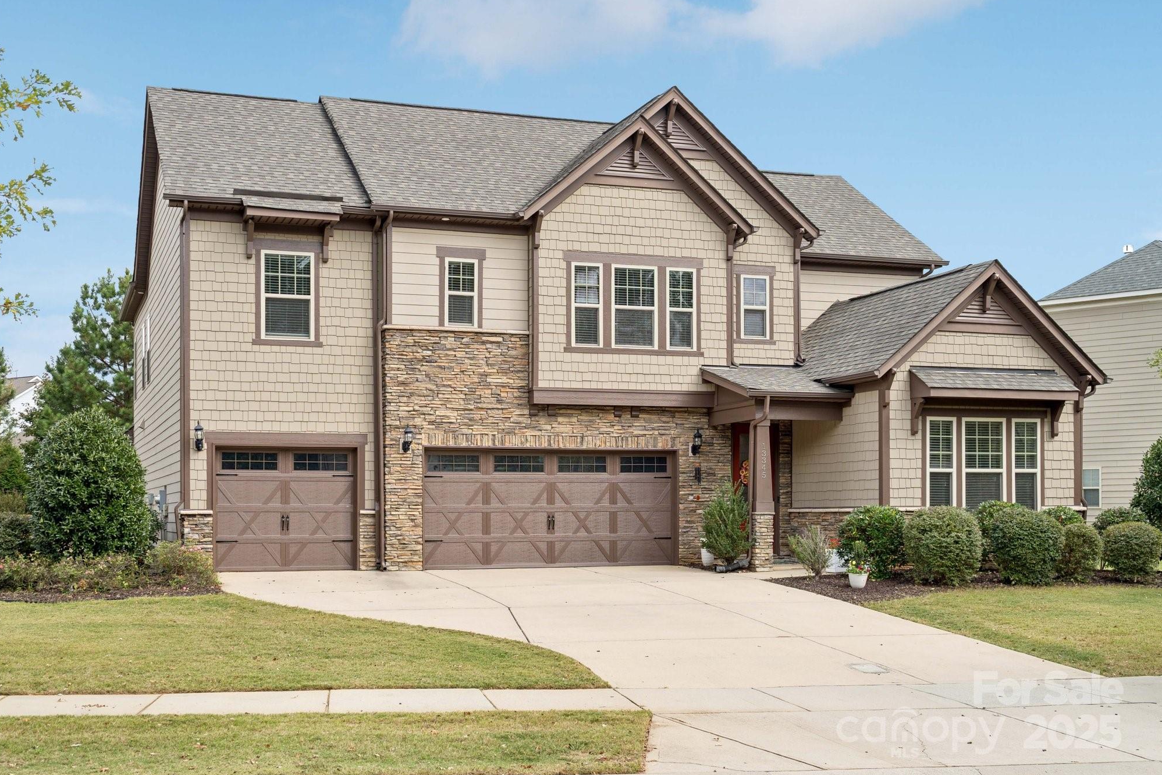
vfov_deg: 33.4
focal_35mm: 40
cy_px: 383
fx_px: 1291
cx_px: 570
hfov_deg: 48.5
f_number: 5
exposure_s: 1/320
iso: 100
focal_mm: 39
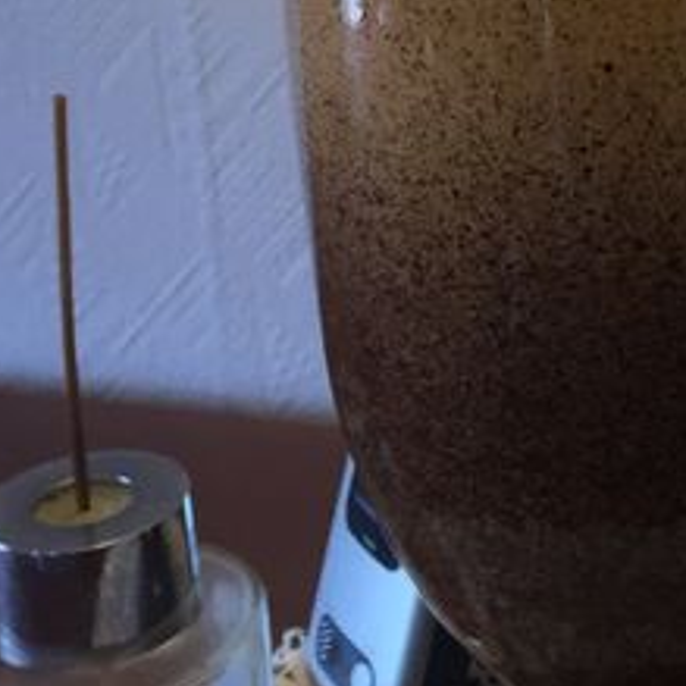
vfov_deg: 14.0
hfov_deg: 14.7
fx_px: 2623
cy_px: -341
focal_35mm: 117
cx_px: 623
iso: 80
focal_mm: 4.15
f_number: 2.2
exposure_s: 1/33
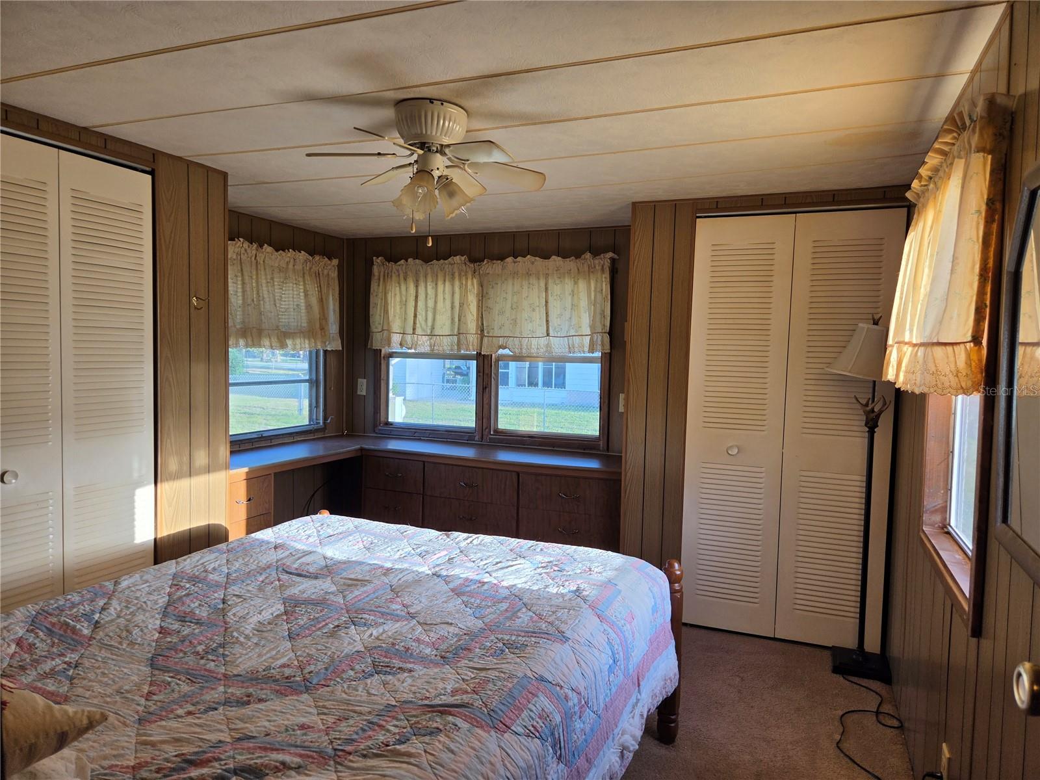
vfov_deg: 58.9
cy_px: 390
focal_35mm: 23
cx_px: 520
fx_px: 691
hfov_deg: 73.9
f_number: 1.8
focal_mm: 5.4
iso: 64
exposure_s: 1/359
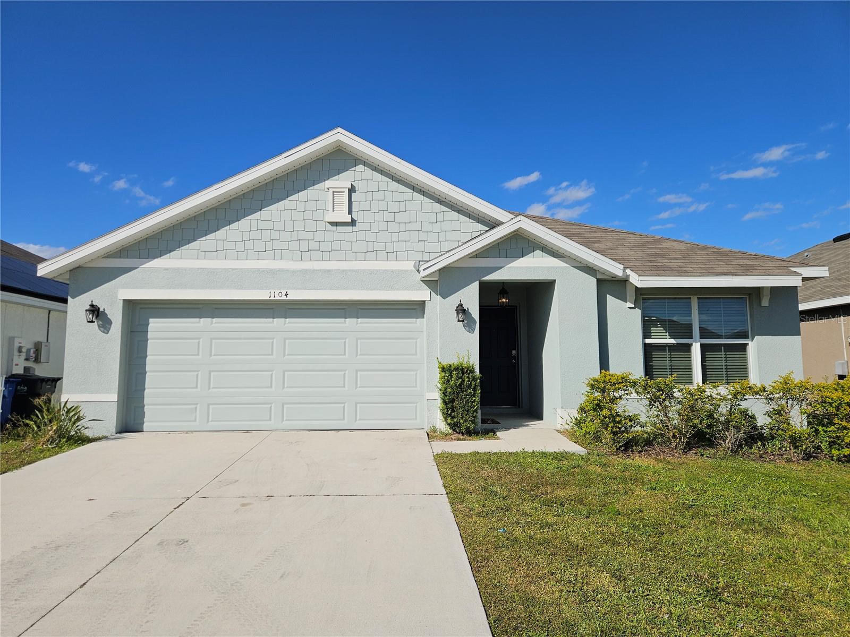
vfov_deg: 58.9
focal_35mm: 23
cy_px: 318
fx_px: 565
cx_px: 425
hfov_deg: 73.9
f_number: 1.8
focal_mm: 5.4
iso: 25
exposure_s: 1/4554
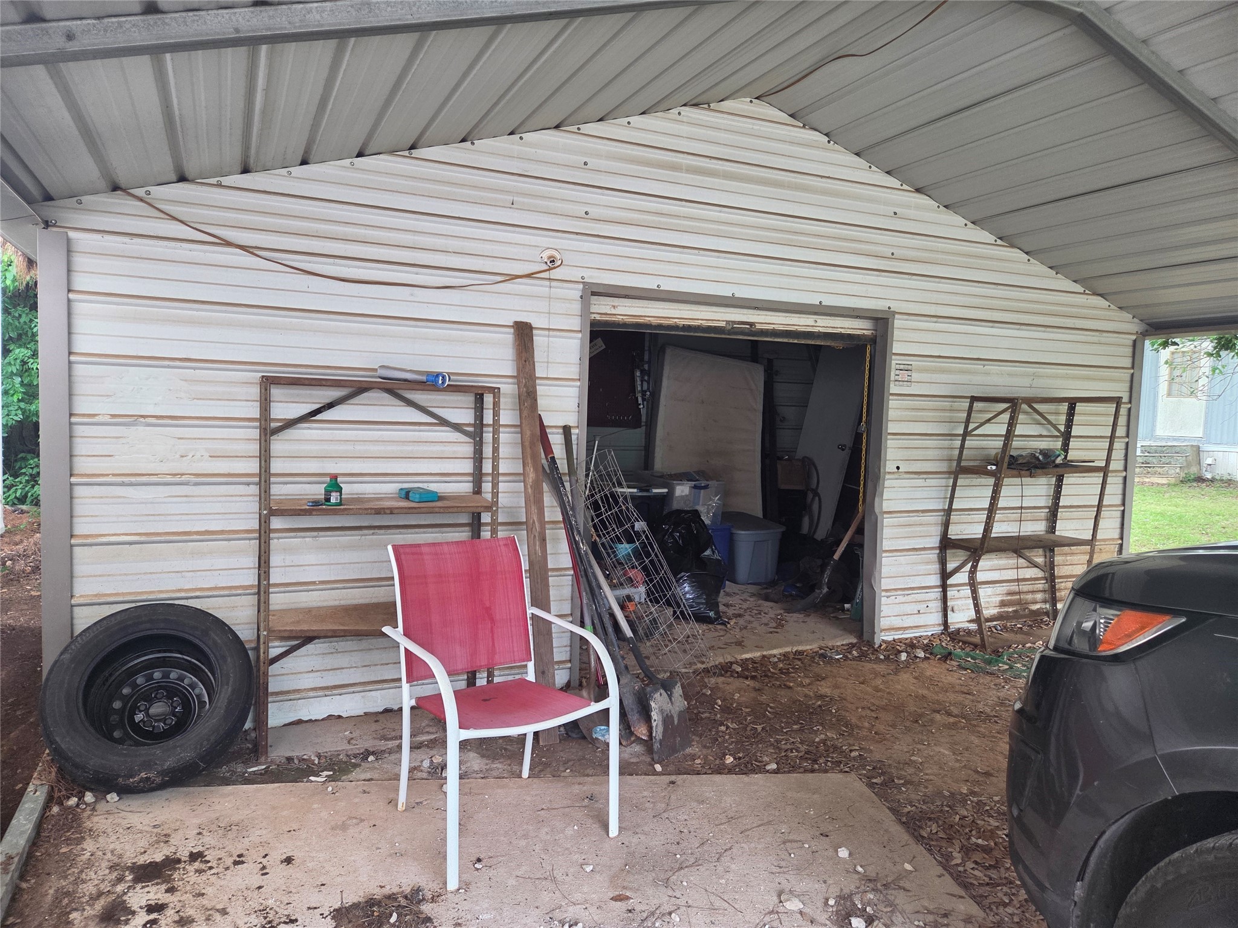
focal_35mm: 23
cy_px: 464
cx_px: 619
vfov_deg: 58.9
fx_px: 823
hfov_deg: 73.9
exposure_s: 1/120
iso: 160
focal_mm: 5.4
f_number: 1.8
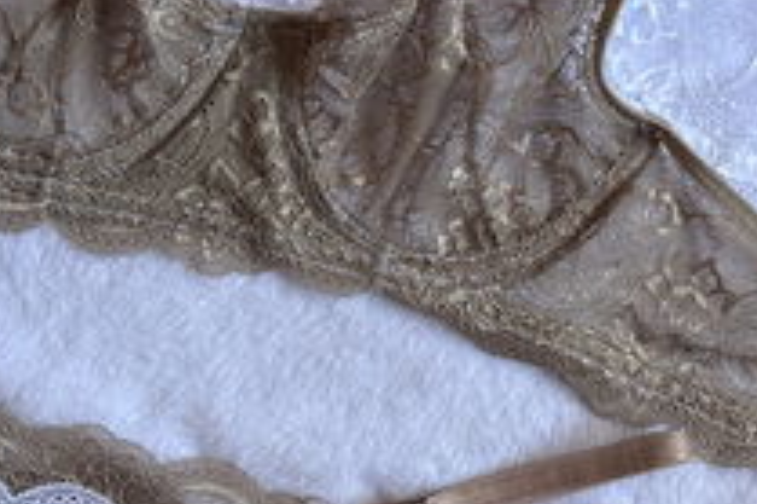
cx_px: 330
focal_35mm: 69
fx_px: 1450
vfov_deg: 19.1
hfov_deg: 29.2
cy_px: -9
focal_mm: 5.1
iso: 125
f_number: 1.6
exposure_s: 1/121
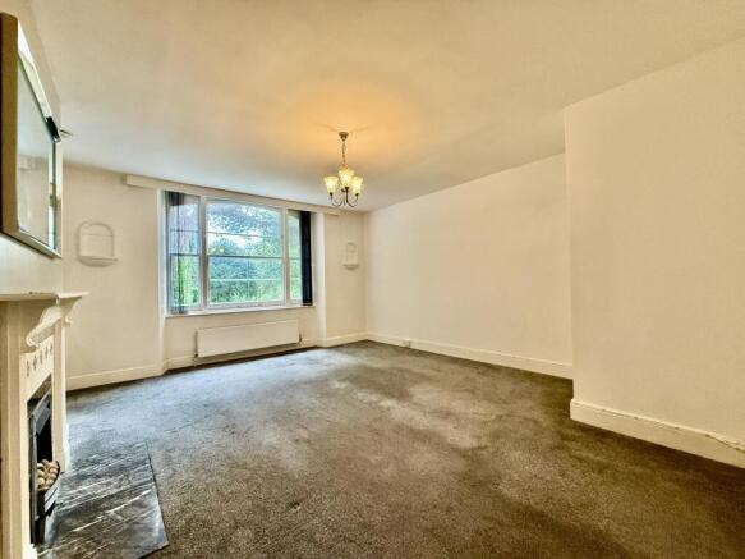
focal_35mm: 14
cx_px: 372
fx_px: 301
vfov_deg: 85.7
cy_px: 280
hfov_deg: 102.1
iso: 500
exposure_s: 1/100
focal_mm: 2.22
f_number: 2.2
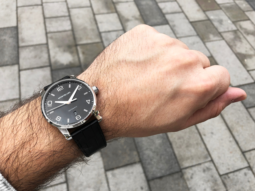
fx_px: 206
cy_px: 96
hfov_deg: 63.4
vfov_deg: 49.7
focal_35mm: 28
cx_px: 128
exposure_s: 1/132
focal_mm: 4
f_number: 1.8
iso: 20
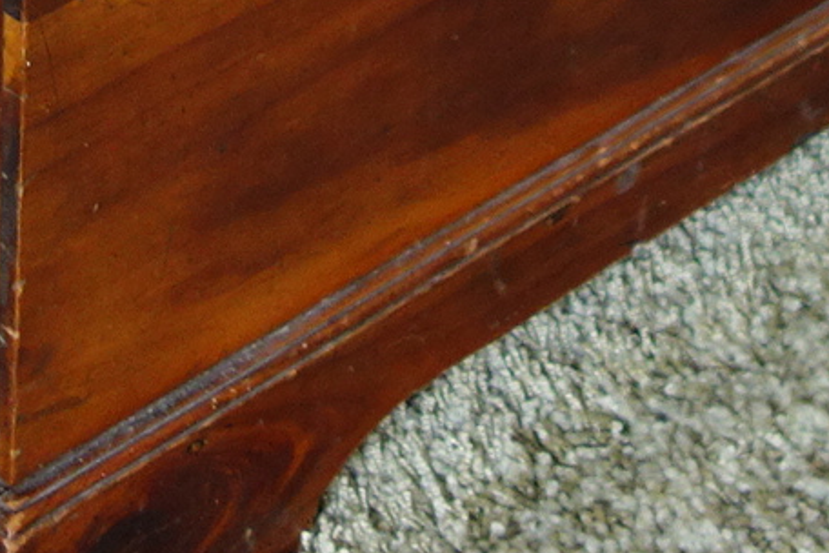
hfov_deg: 12.2
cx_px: 213
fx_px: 3868
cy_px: -769
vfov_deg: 7.6
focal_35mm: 168
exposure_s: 1/30
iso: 400
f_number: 1.8
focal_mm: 10.4
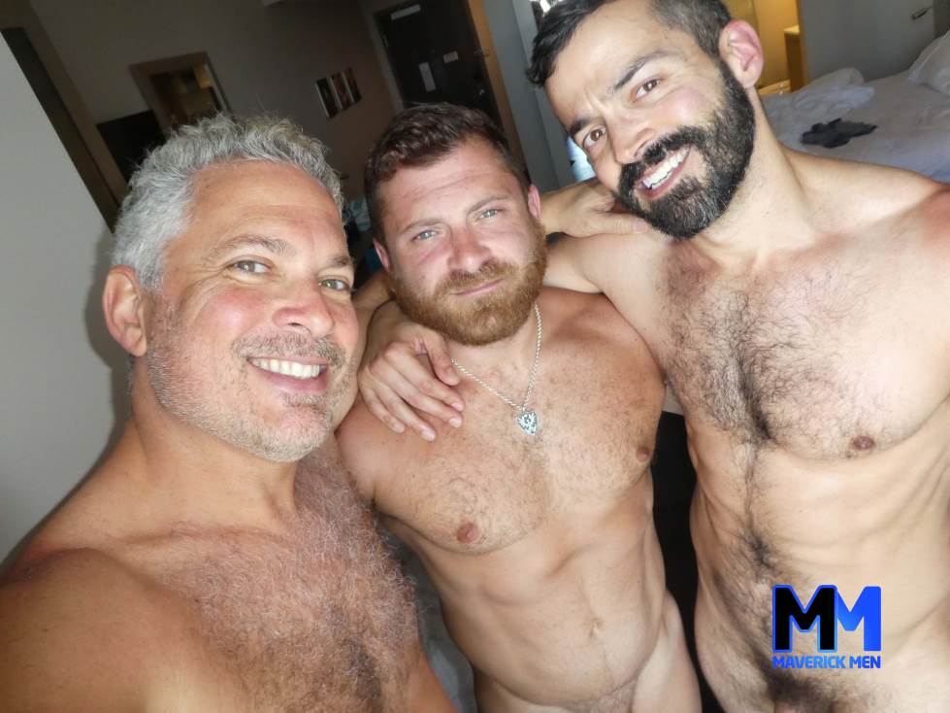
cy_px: 356
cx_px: 475
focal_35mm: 24
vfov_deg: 56.8
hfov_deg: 71.6
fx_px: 659
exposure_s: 1/125
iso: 400
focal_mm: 4.3
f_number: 3.3
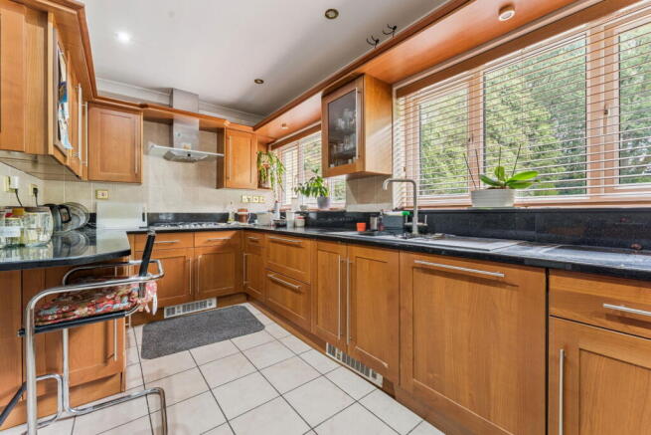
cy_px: 218
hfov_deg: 104.2
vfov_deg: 81.2
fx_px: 253
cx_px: 326
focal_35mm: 14
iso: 200
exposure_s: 1/2
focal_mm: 14
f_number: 9
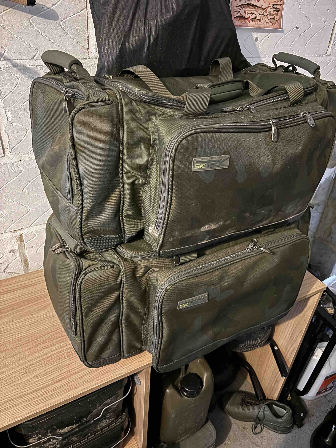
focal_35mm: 26
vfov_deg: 67.3
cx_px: 168
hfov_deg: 53.1
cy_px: 224
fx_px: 336
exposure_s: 1/17
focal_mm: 5.96
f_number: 1.6
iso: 1000
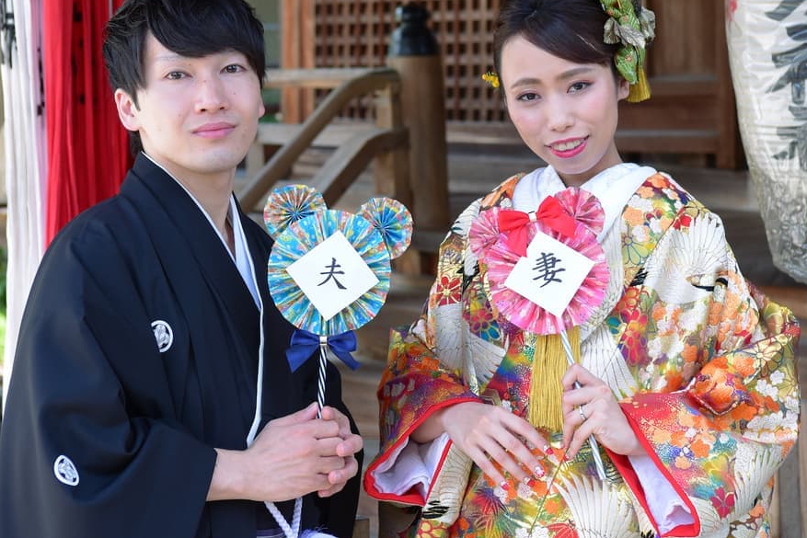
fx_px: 2578
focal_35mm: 115
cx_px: 411
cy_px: 154
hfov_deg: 17.8
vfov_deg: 11.9
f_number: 5.6
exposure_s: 1/200
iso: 400
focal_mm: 70
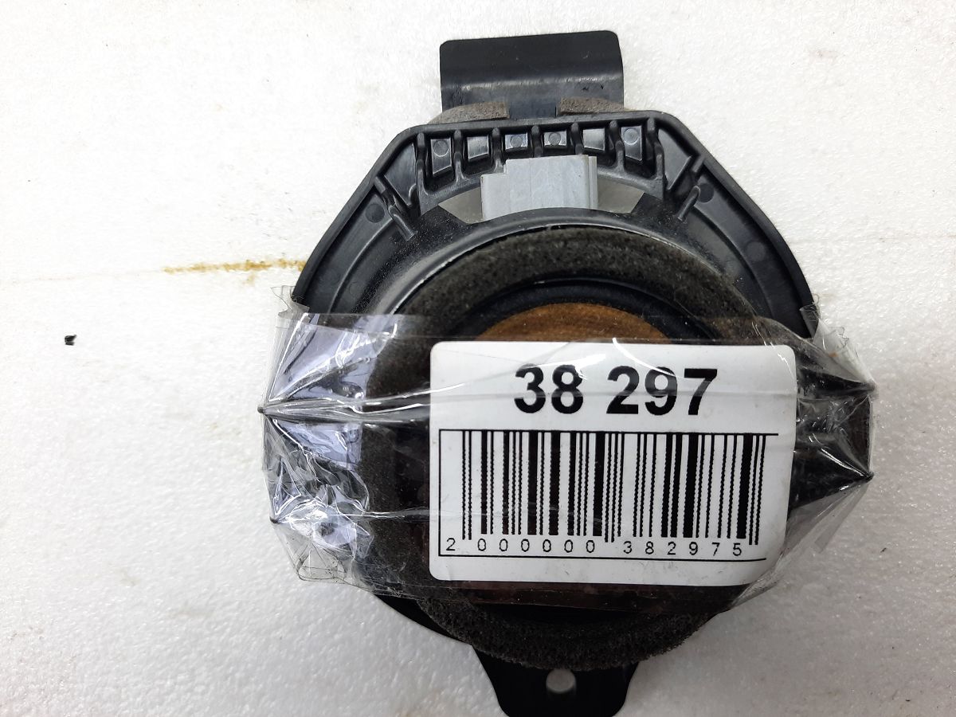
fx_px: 690
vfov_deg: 54.9
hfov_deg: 69.4
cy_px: 358
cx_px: 478
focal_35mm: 25
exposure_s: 1/50
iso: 100
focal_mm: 4.6
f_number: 2
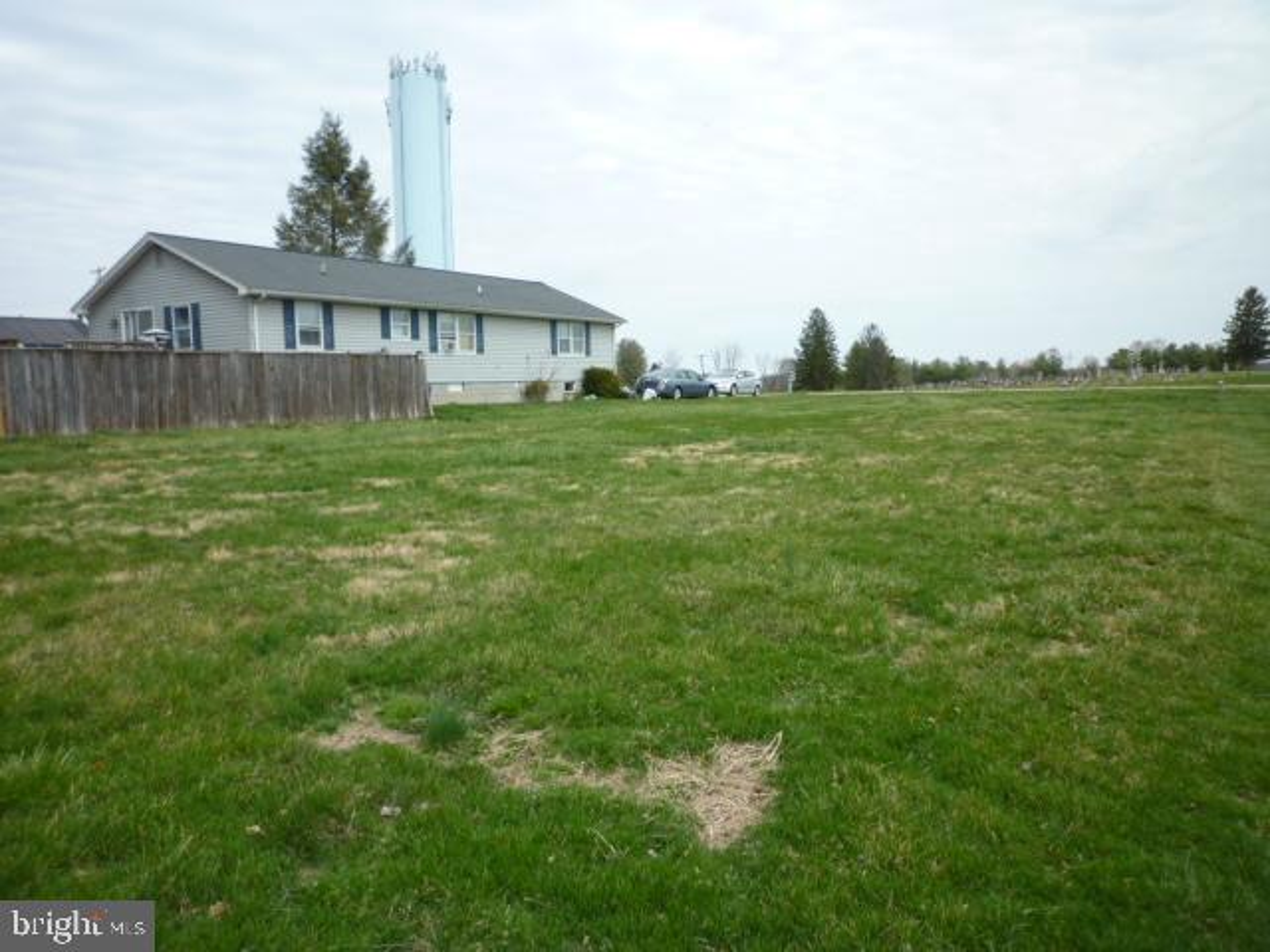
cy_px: 476
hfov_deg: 69.4
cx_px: 635
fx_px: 917
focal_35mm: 25
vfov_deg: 54.9
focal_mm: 4.4
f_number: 3.2
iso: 80
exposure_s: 1/640
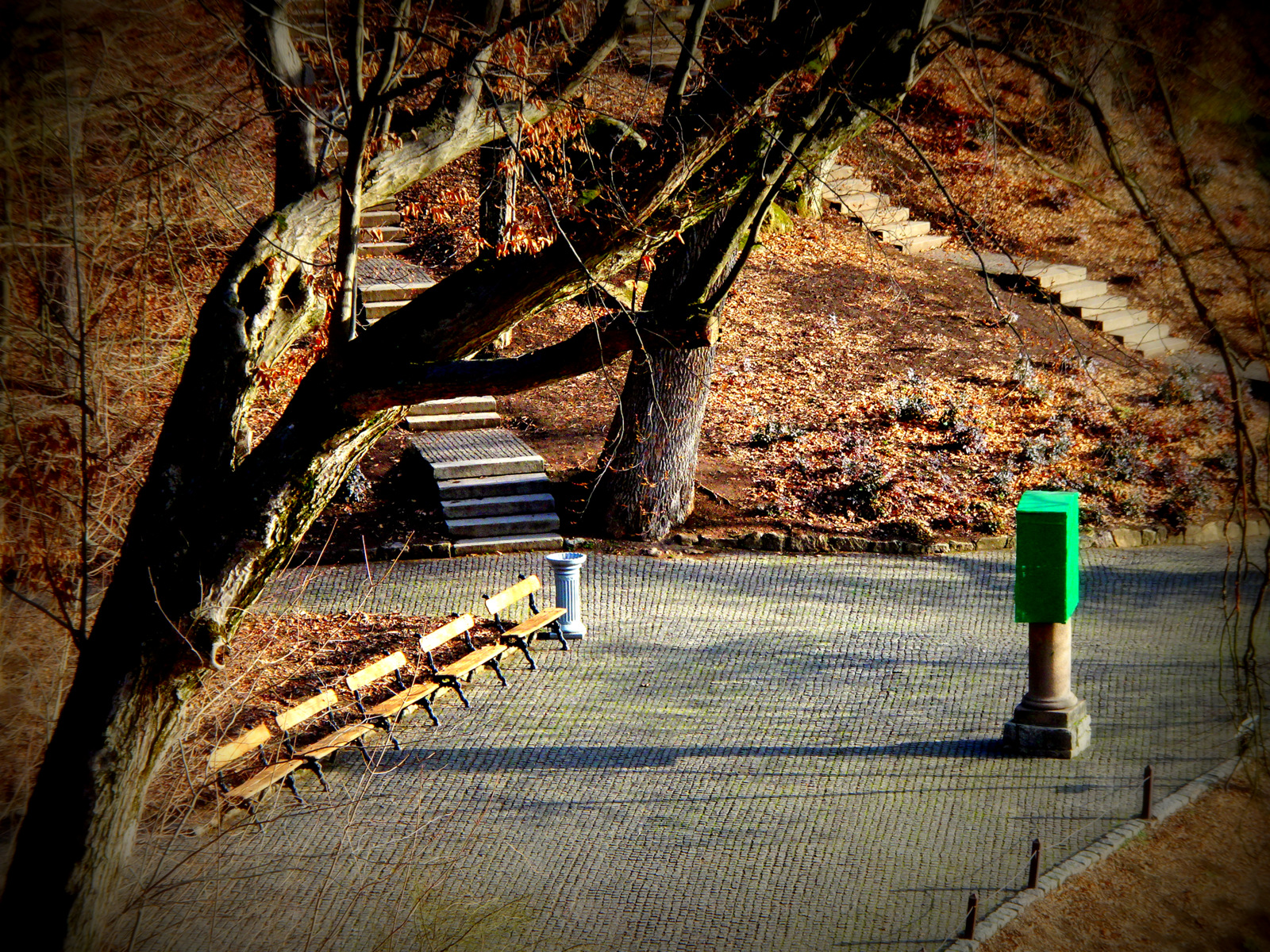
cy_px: 476
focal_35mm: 131
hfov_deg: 15.1
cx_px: 635
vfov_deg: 11.3
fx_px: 4806
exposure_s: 1/160
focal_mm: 22.38
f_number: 5.6
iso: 160
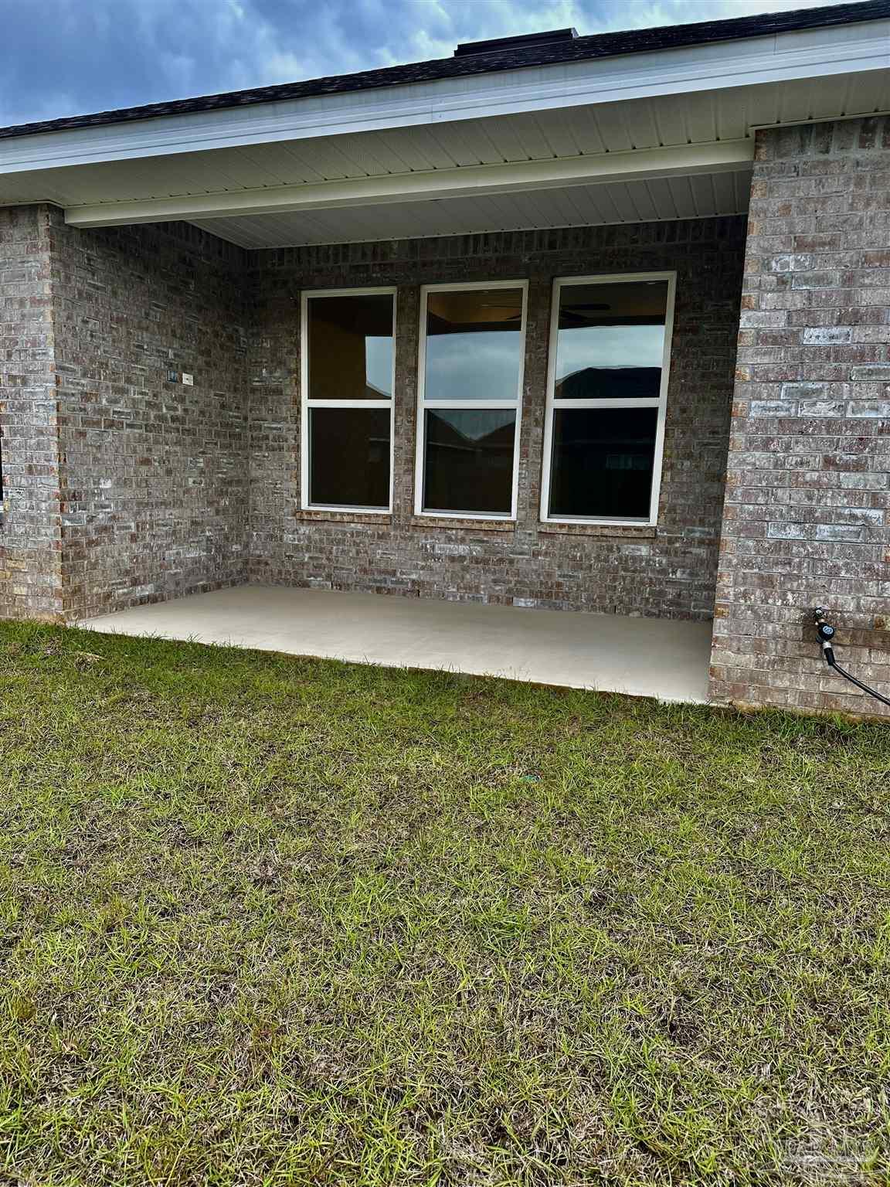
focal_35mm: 24
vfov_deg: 71.6
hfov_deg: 56.8
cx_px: 445
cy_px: 594
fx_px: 823
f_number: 1.78
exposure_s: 1/564
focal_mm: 6.86
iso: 80
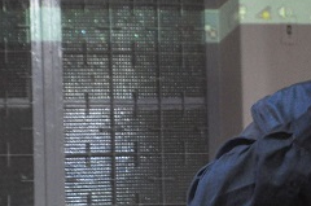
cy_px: 101
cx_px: 355
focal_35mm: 319
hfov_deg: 6.4
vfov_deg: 4.3
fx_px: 2752
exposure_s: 1/60
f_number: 5.6
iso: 1800
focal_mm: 85
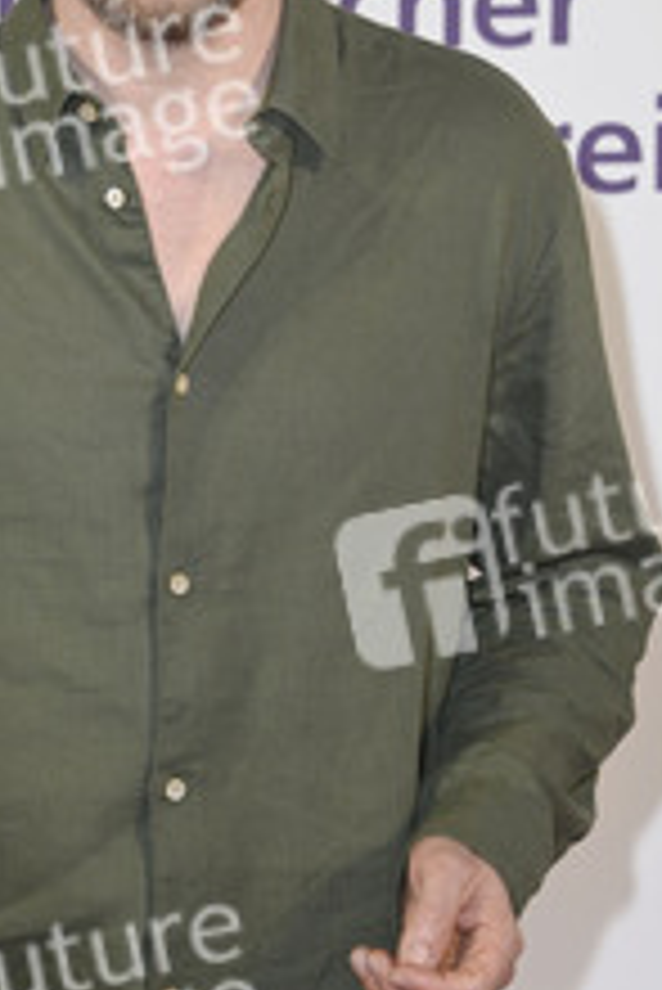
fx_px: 3497
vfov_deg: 16.1
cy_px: 338
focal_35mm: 127
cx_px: 158
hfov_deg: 10.8
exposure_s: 1/250
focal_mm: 70
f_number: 5.6
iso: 800
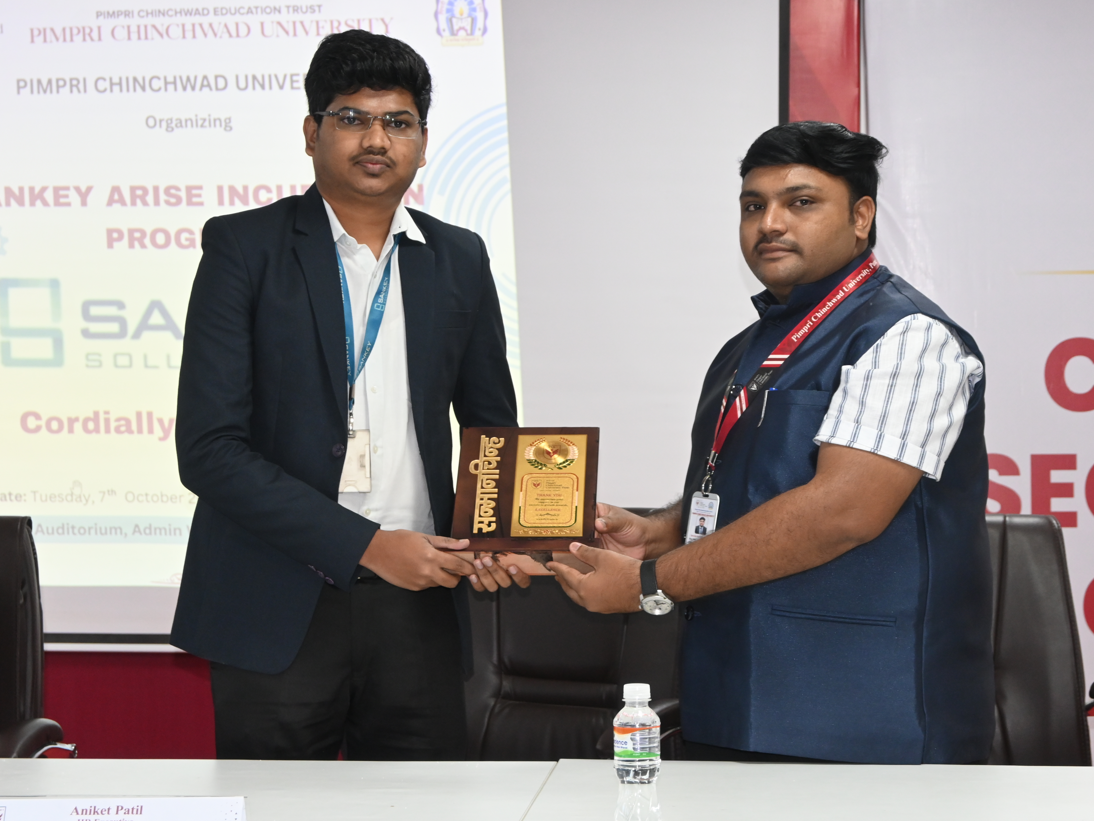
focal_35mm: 74
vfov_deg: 20.0
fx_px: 2324
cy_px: 408
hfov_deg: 26.5
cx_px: 589
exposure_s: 1/60
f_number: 6
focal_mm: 45
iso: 1250
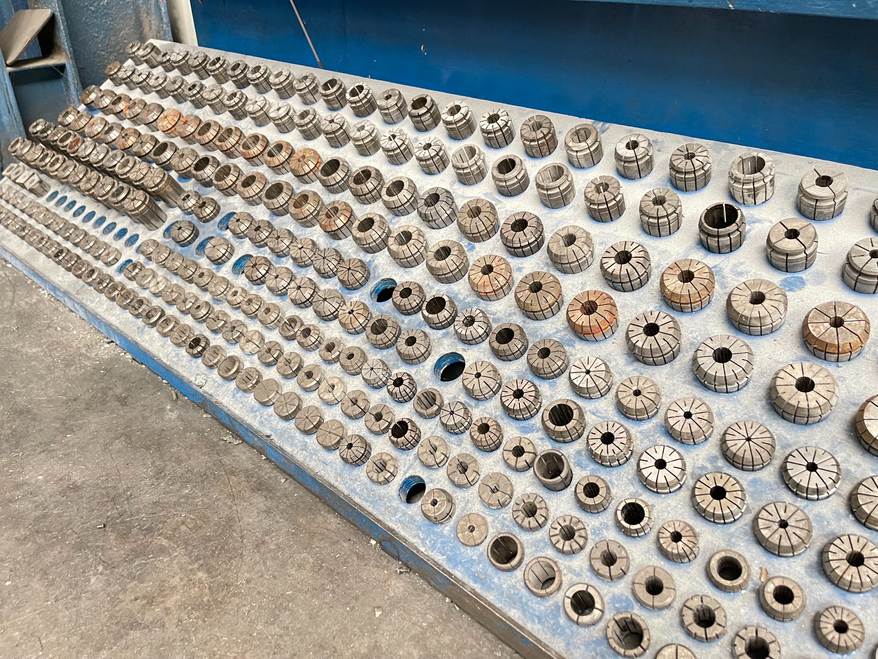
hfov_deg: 67.3
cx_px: 439
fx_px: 659
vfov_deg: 53.1
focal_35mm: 26
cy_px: 330
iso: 500
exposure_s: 1/60
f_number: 1.6
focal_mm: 5.1
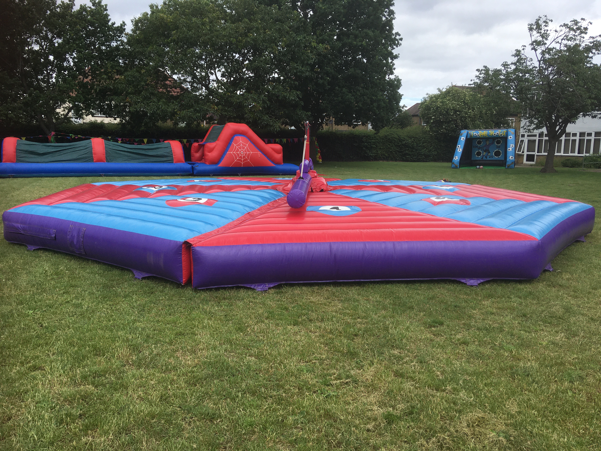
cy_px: 226
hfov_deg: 61.7
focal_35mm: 29
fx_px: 503
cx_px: 300
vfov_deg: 48.2
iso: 25
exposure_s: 1/818
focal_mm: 4.15
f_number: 2.2
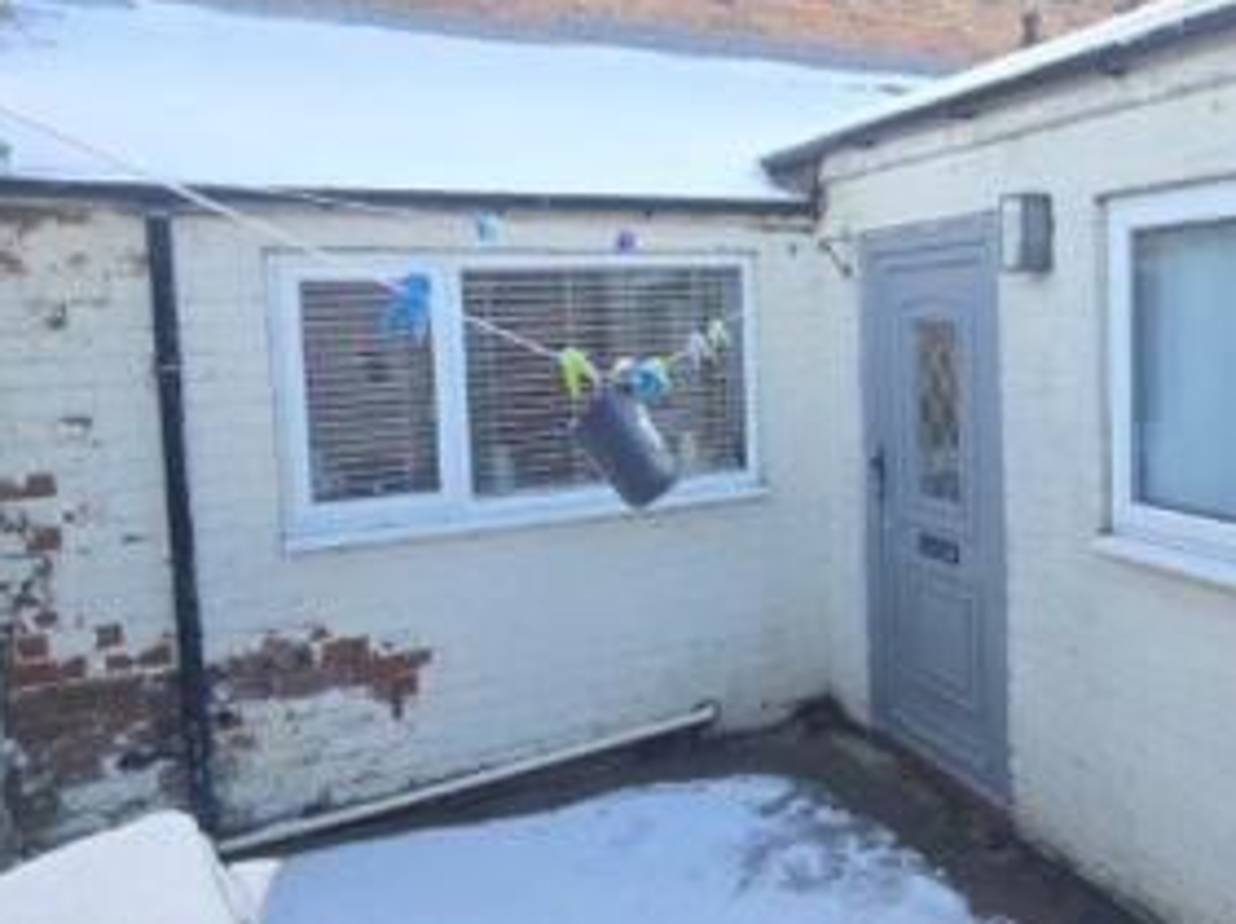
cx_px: 847
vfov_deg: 51.1
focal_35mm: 27
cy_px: 398
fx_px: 963
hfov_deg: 63.3
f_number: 2.2
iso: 50
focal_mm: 2.2
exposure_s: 1/159
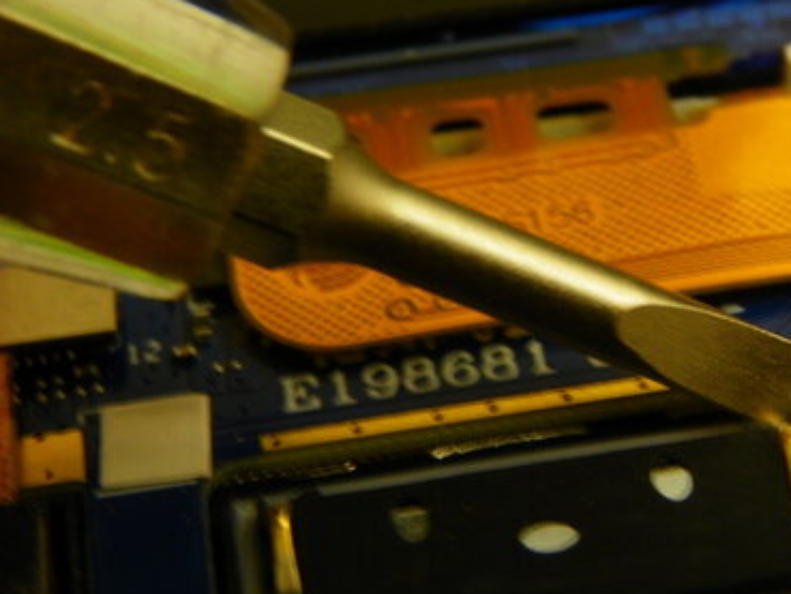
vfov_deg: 12.7
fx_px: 2674
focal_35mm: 117
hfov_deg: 16.7
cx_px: 615
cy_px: 343
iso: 100
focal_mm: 13
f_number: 5
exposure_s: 1/5
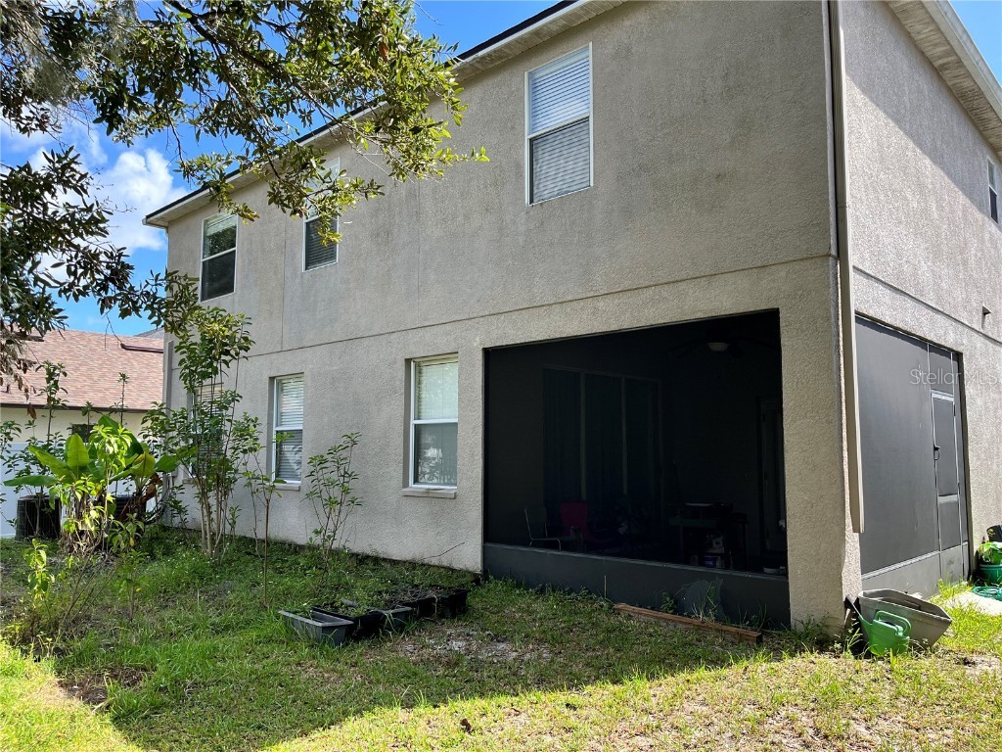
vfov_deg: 53.1
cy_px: 376
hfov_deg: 67.3
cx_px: 501
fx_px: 753
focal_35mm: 26
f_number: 1.6
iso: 50
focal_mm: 5.1
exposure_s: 1/821
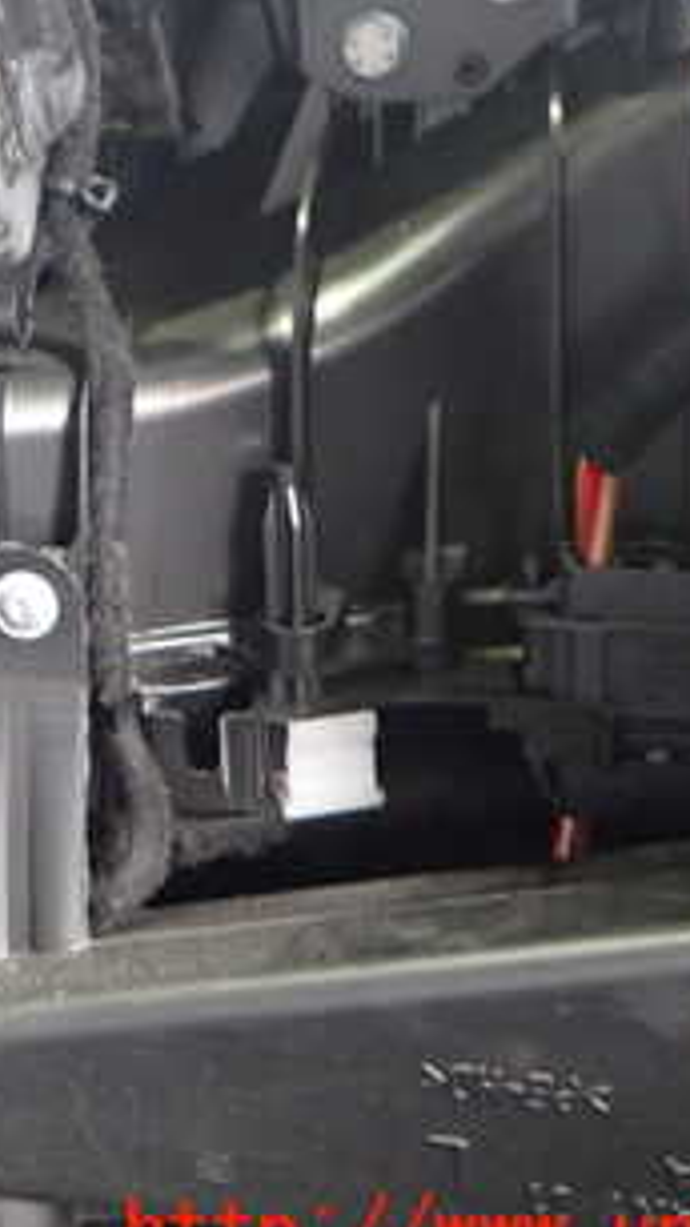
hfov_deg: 17.8
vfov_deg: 32.5
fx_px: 2083
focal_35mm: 64
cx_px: -172
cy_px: 385
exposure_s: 1/30
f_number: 2.3
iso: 640
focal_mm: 5.4
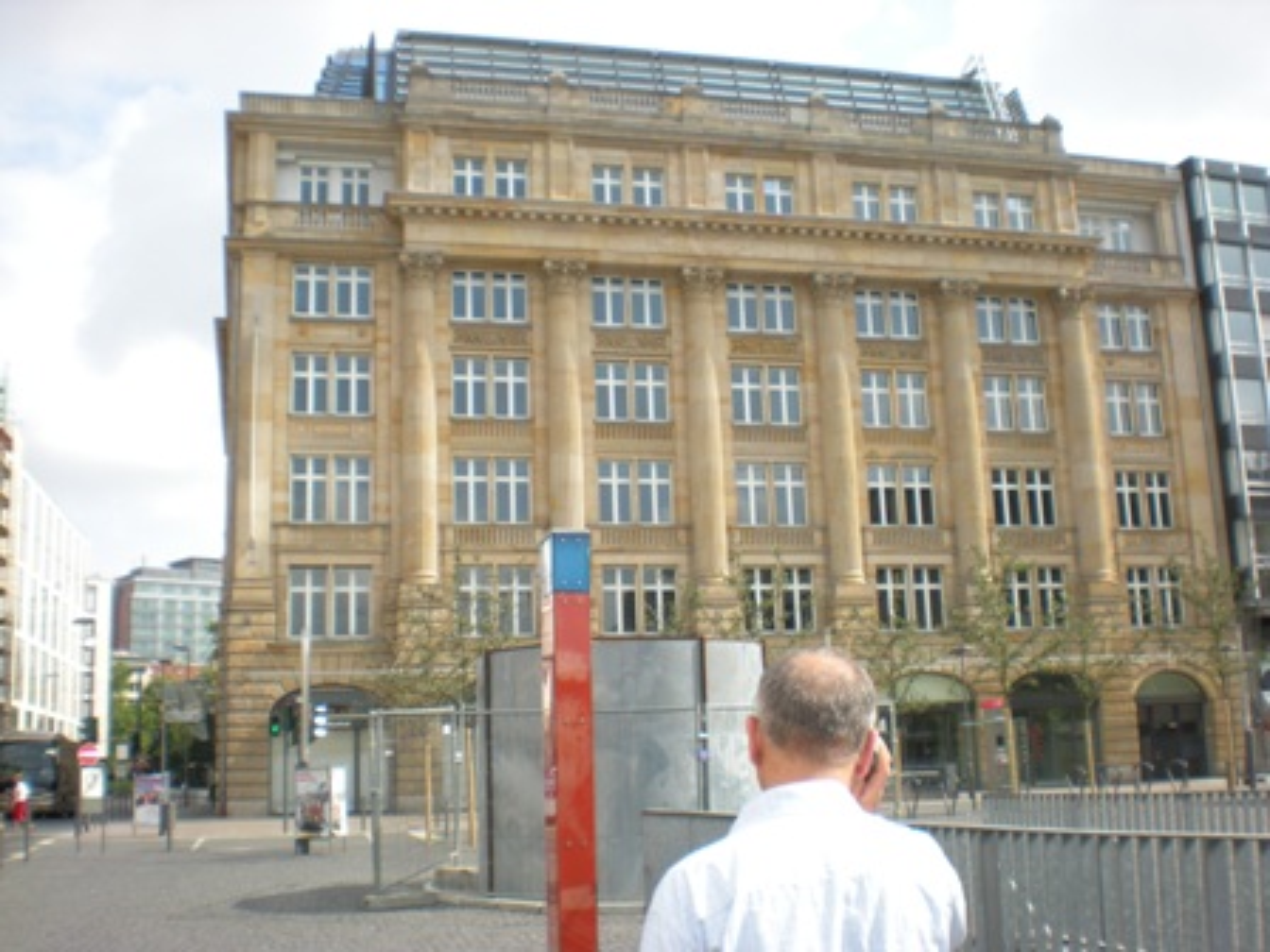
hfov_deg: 49.0
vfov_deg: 37.7
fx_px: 1394
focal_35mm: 38
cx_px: 635
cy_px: 476
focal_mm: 6.3
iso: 89
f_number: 4.6
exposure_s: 1/300
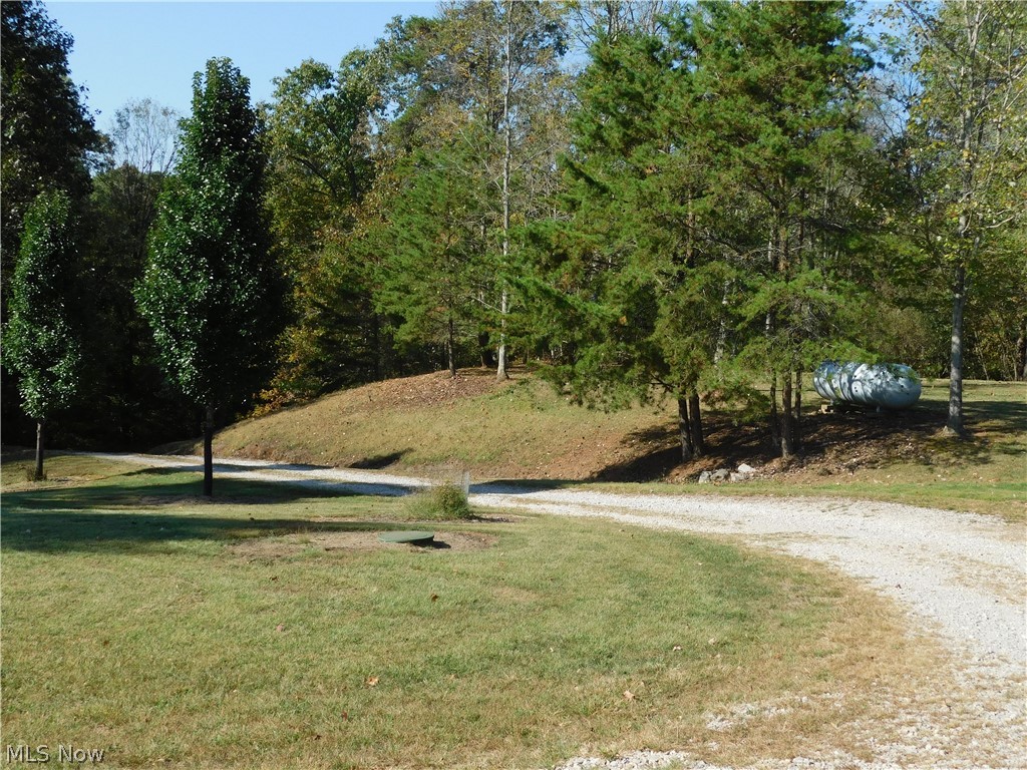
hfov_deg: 42.1
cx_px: 514
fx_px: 1335
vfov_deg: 32.2
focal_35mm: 45
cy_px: 385
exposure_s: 1/800
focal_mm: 8
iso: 125
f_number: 3.7
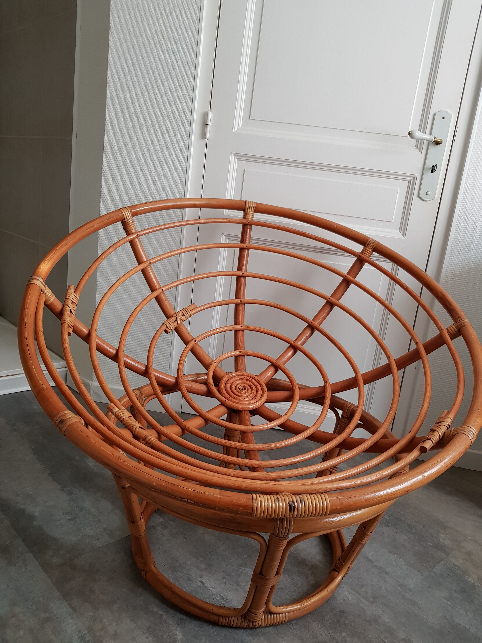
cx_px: 241
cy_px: 322
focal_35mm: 26
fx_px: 483
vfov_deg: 67.3
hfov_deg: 53.1
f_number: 1.7
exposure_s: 1/48
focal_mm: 4.2
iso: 160
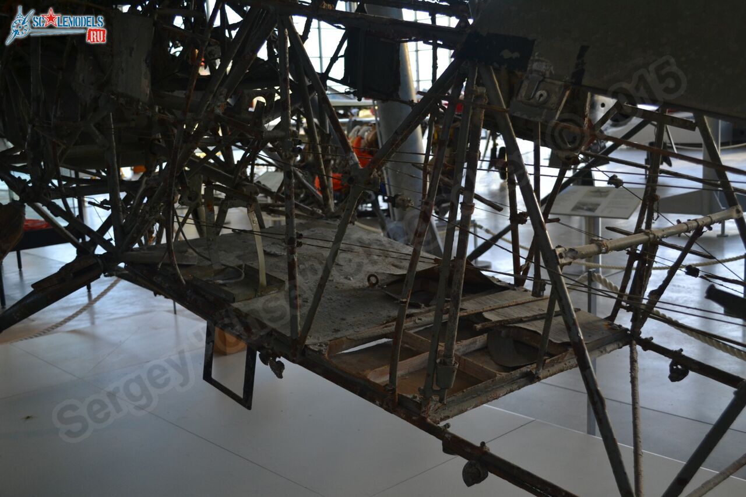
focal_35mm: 39
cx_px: 373
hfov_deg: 49.6
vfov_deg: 34.2
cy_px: 248
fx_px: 808
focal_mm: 26
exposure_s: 1/60
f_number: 4.2
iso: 400
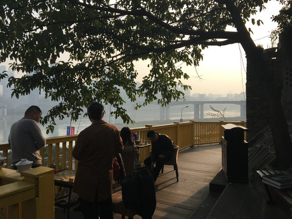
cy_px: 110
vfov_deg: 48.2
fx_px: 245
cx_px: 146
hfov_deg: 61.7
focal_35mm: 29
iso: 32
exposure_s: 1/1236
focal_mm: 4.15
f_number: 2.2
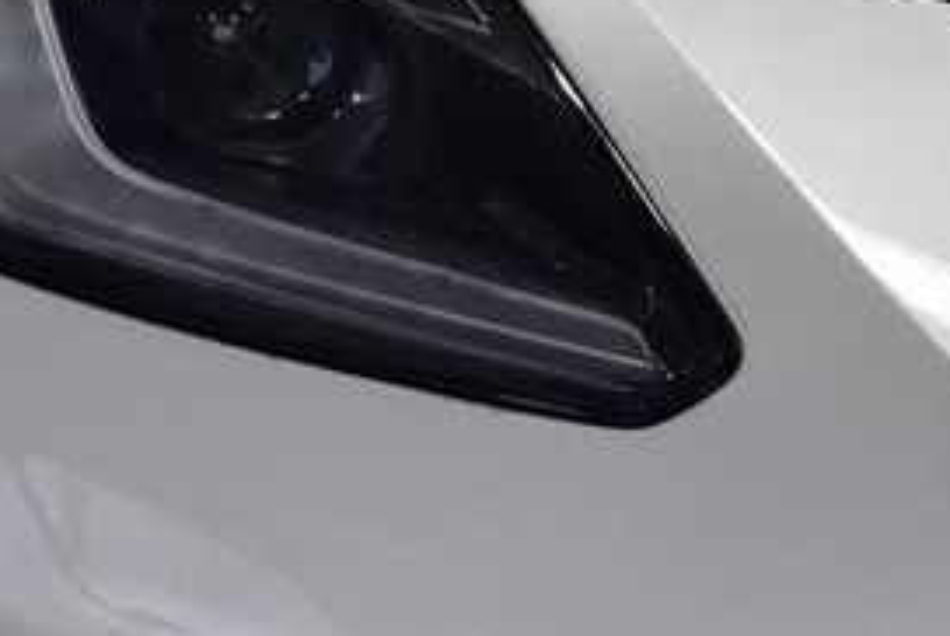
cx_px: 332
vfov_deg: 5.6
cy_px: 110
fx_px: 6525
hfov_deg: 8.3
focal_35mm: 247
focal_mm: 70
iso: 400
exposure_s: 1/30
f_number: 7.1
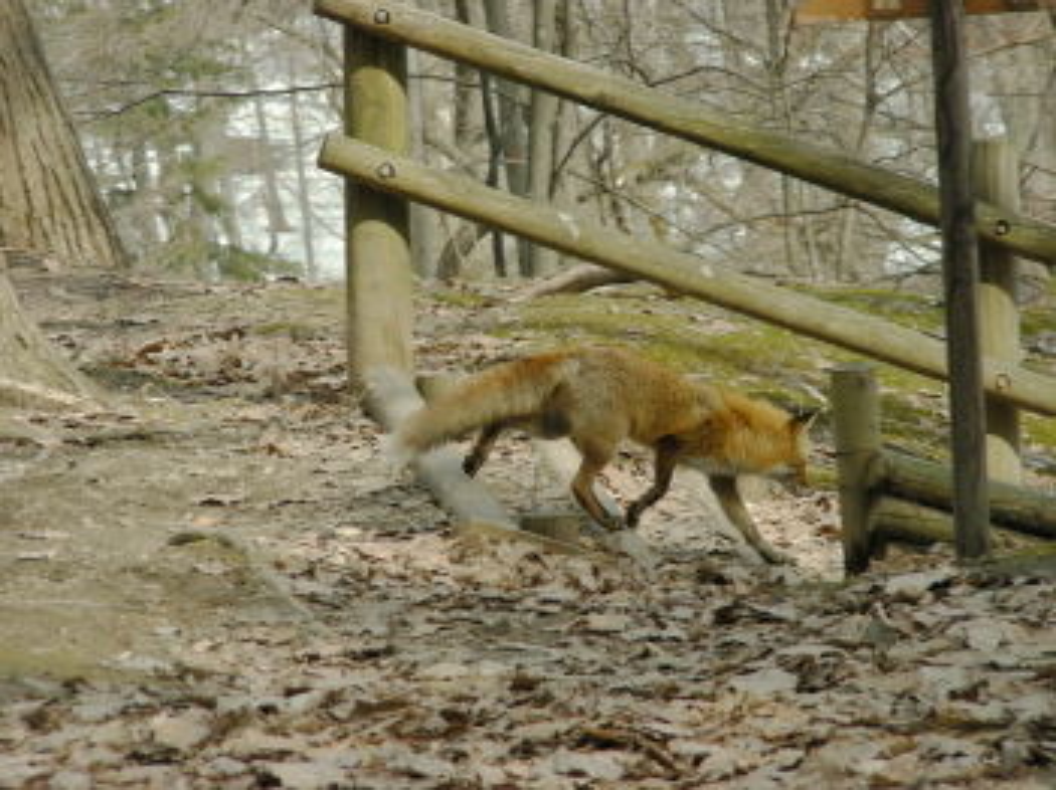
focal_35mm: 230
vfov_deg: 6.5
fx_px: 7012
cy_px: 395
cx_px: 528
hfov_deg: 8.6
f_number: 3.5
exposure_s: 1/170
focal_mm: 38.3
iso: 50
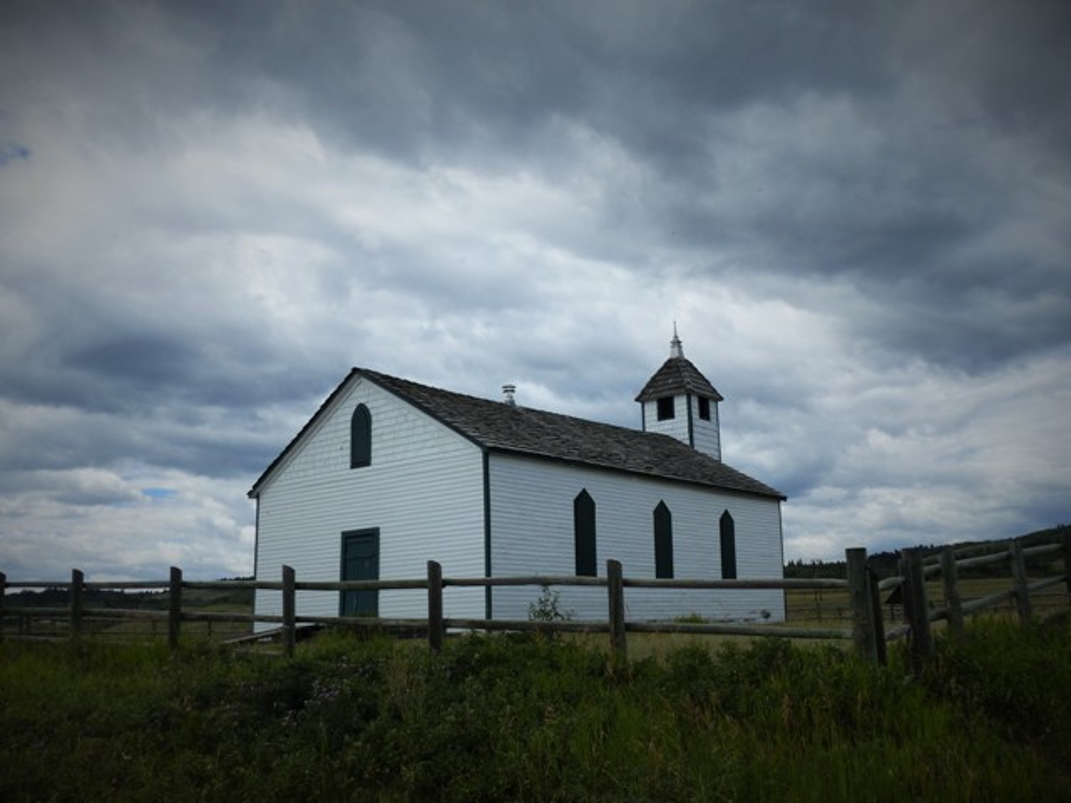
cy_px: 402
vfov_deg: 39.7
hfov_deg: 51.4
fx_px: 1114
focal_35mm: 36
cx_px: 536
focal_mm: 6.4
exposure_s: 1/1300
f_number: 4
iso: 160
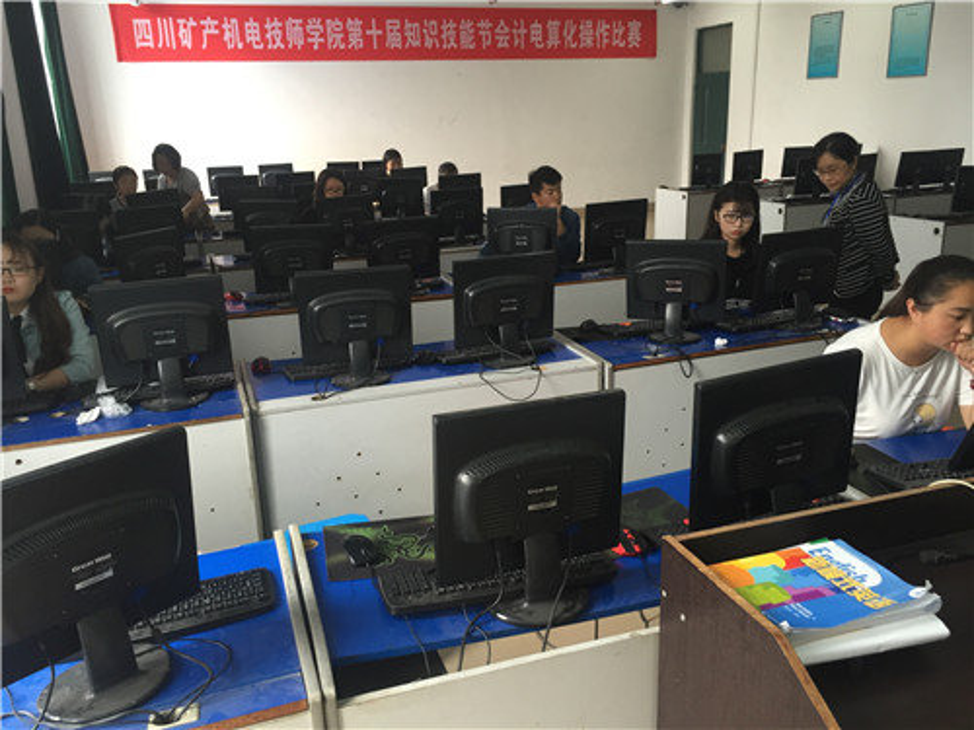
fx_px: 816
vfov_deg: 48.2
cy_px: 365
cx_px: 487
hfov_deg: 61.7
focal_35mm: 29
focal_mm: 4.15
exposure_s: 1/30
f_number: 2.2
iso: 64
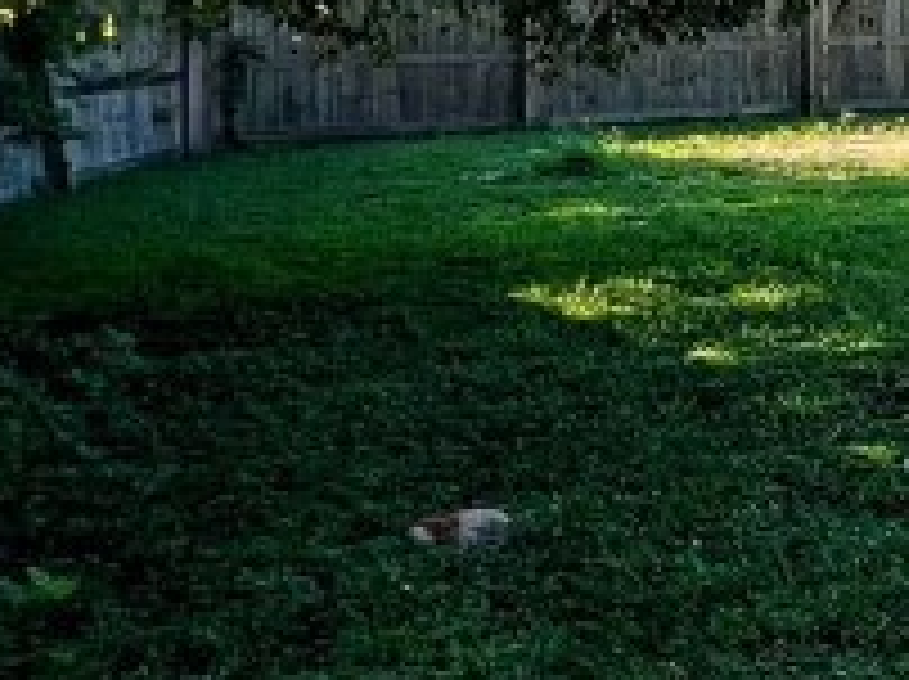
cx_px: 2016
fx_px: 1731
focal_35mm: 66
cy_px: -32
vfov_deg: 21.3
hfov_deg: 16.7
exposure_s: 1/328
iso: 32
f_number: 1.8
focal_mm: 1.57
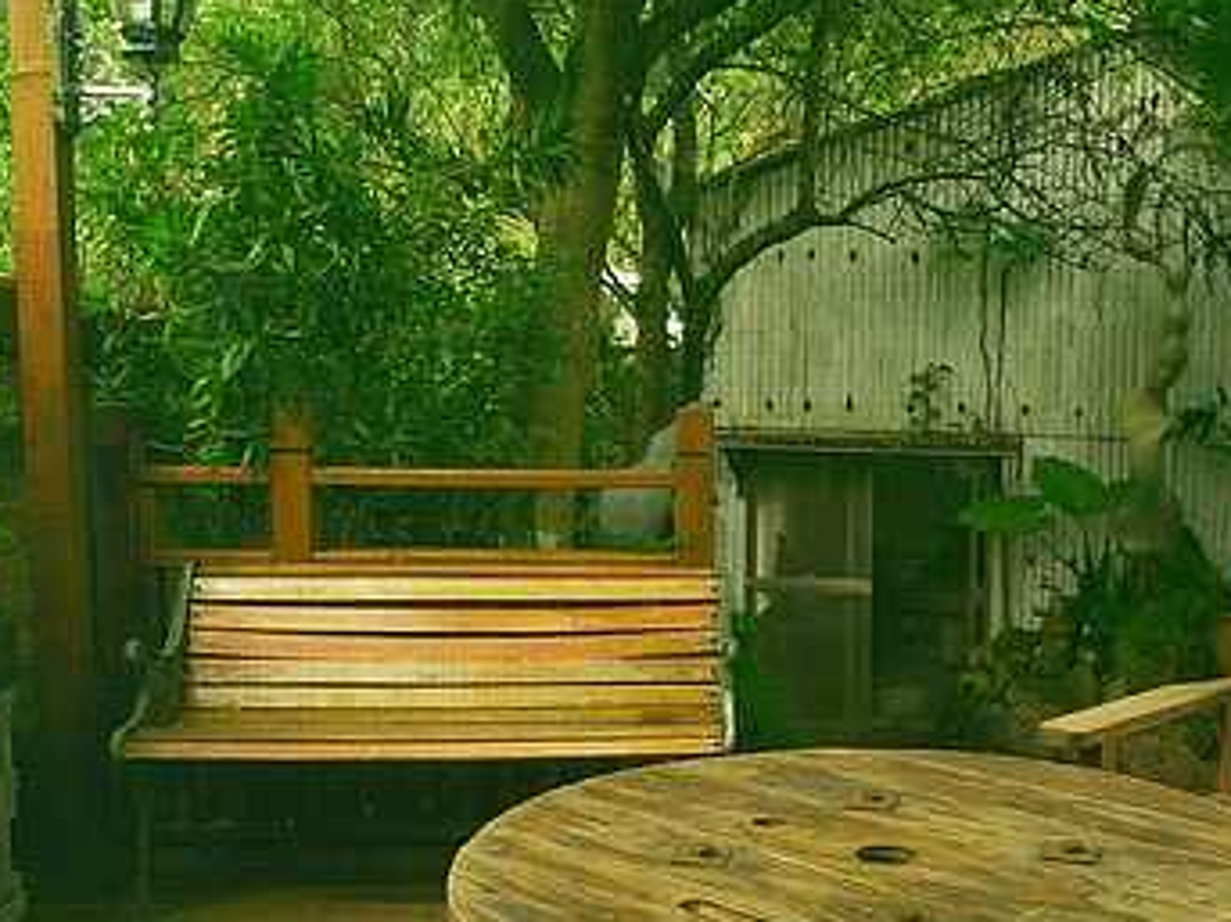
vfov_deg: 34.2
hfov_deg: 43.9
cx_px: 858
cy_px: 563
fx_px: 1493
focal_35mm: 42
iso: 100
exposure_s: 1/30
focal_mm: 5.1
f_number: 3.5
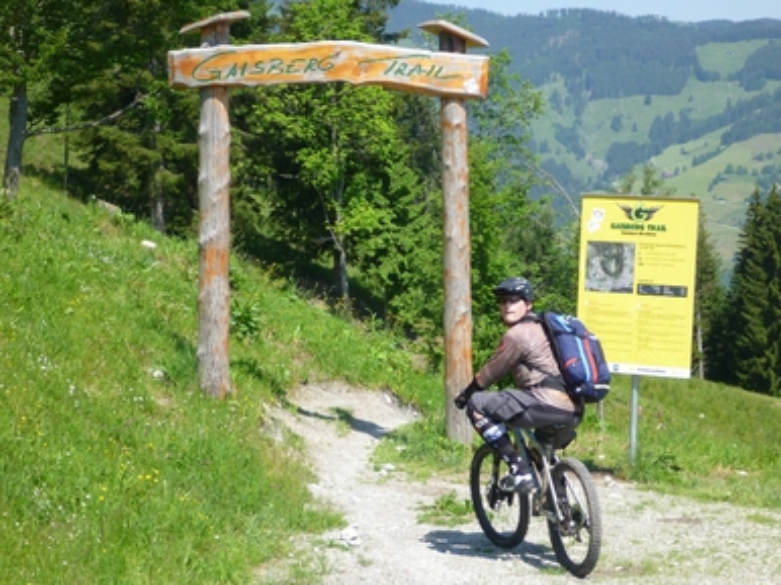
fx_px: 1871
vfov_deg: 17.8
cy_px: 302
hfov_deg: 23.6
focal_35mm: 83
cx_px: 403
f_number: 5.6
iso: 200
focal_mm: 14.3
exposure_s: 1/400
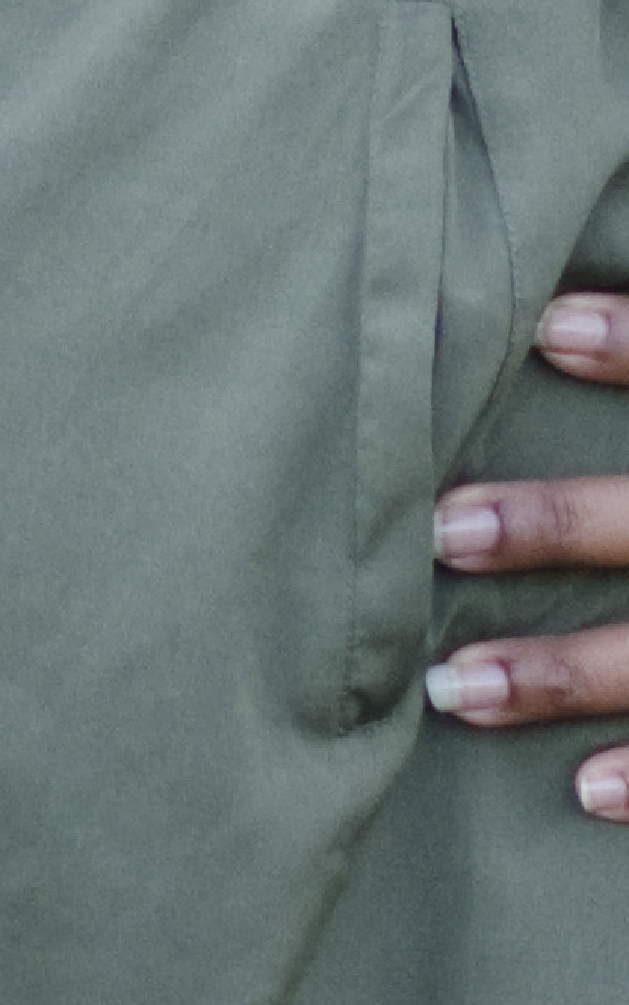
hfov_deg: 2.3
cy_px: -747
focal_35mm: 565
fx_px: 15487
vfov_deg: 3.7
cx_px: 33
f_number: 1.8
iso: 320
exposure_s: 1/400
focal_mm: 50
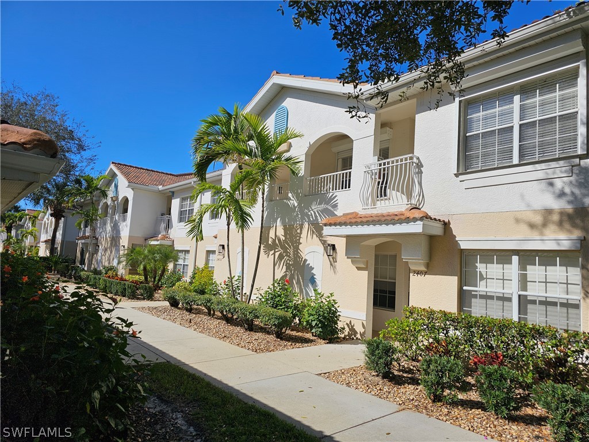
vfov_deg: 58.9
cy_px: 221
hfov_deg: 73.9
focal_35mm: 23
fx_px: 391
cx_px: 294
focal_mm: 6.3
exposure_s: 1/1601
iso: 10
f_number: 1.7
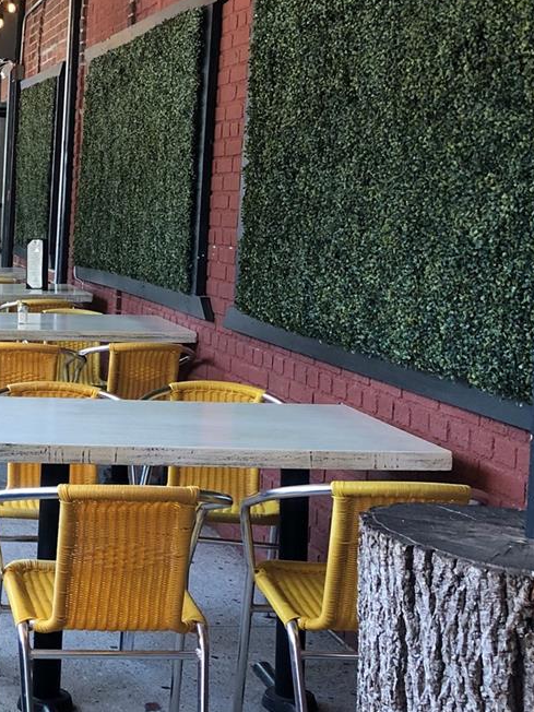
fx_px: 1358
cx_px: 22
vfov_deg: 29.0
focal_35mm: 66
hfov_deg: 21.6
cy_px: 197
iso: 32
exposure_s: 1/30
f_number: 1.8
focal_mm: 4
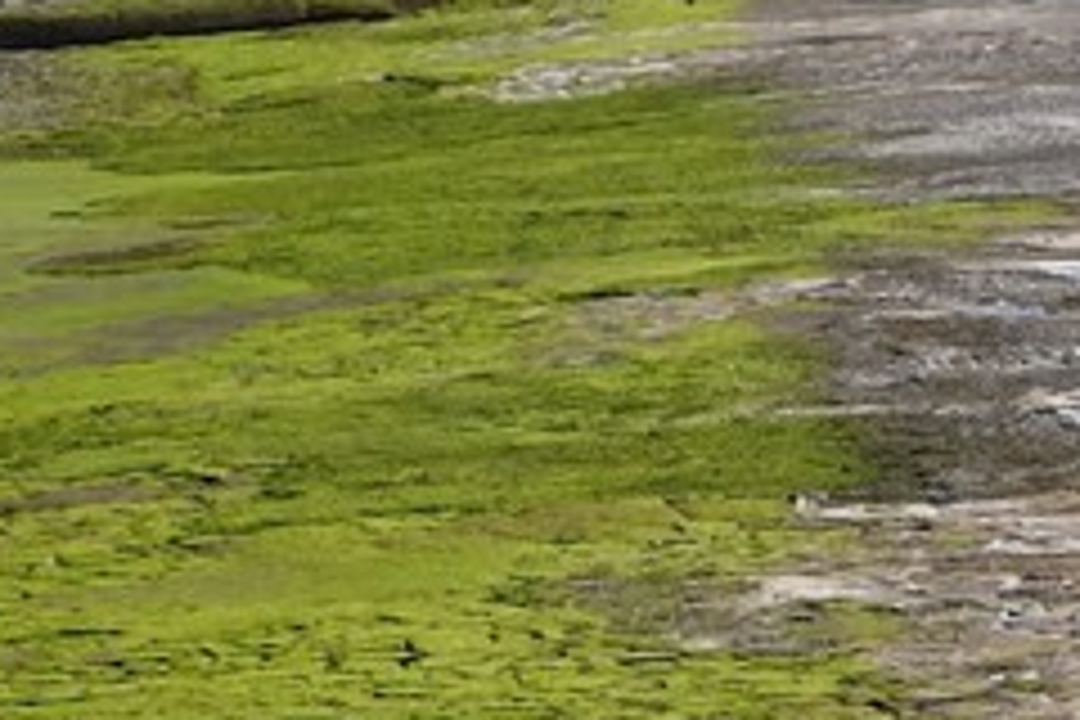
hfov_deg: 6.9
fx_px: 8009
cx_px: -2218
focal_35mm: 267
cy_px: 702
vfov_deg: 5.1
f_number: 14
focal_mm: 40
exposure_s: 1/320
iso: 200
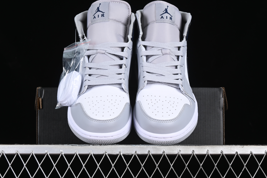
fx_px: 556
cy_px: 89
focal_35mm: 75
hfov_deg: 27.0
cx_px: 134
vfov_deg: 18.2
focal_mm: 50
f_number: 7.1
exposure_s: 1/80
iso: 160
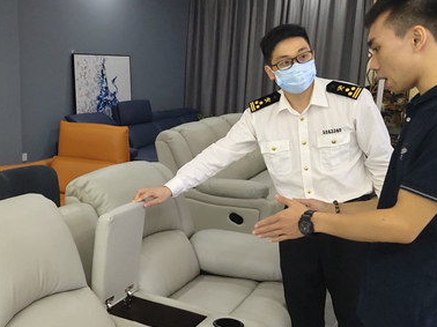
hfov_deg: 37.3
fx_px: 631
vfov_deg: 29.0
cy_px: 193
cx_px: 110
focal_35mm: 50
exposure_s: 1/50
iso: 371
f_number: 1.8
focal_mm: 4.35
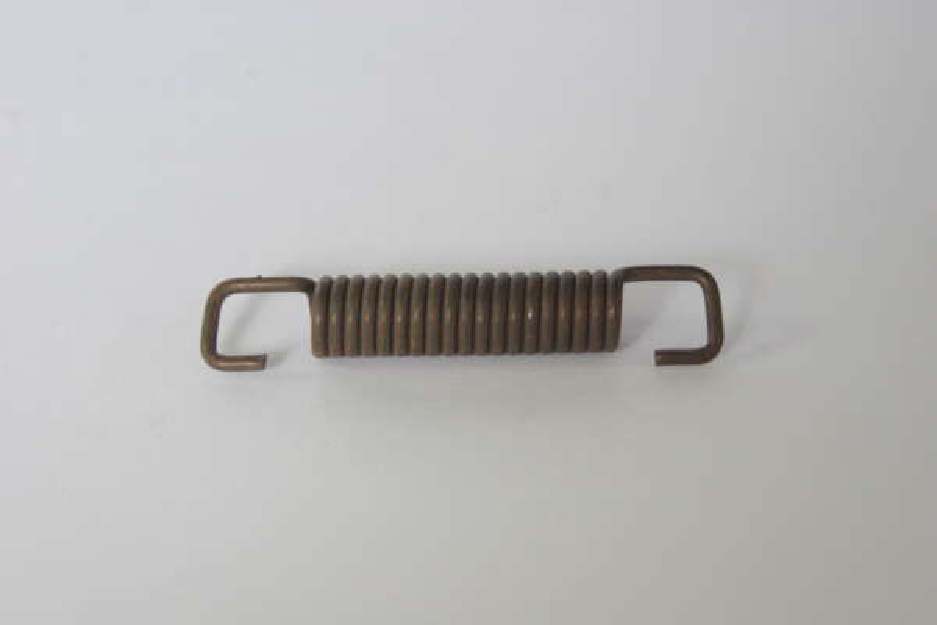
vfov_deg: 11.4
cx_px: 468
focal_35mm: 120
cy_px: 312
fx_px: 3123
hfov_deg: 17.1
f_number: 8
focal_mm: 80
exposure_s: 1/15
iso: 800
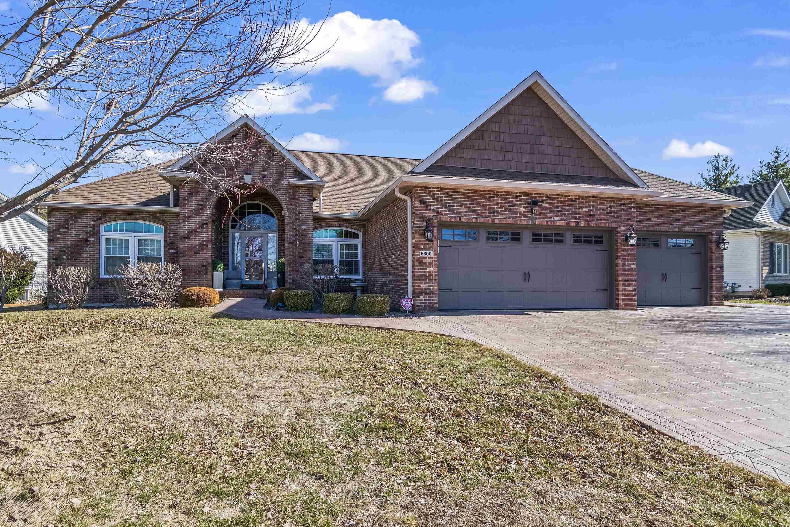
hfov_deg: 93.2
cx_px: 379
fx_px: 373
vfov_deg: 70.5
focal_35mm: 17
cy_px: 263
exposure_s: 1/500
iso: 400
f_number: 5
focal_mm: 11
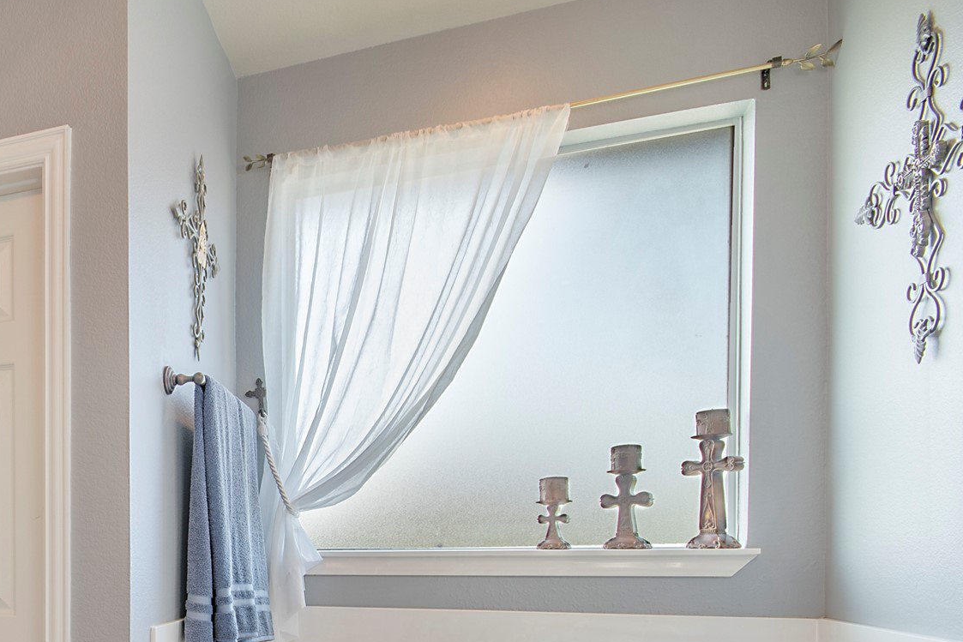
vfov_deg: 42.0
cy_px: 553
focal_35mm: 29
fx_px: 776
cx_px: 56
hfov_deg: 53.6
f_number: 11
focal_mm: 10
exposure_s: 1/25
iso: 100
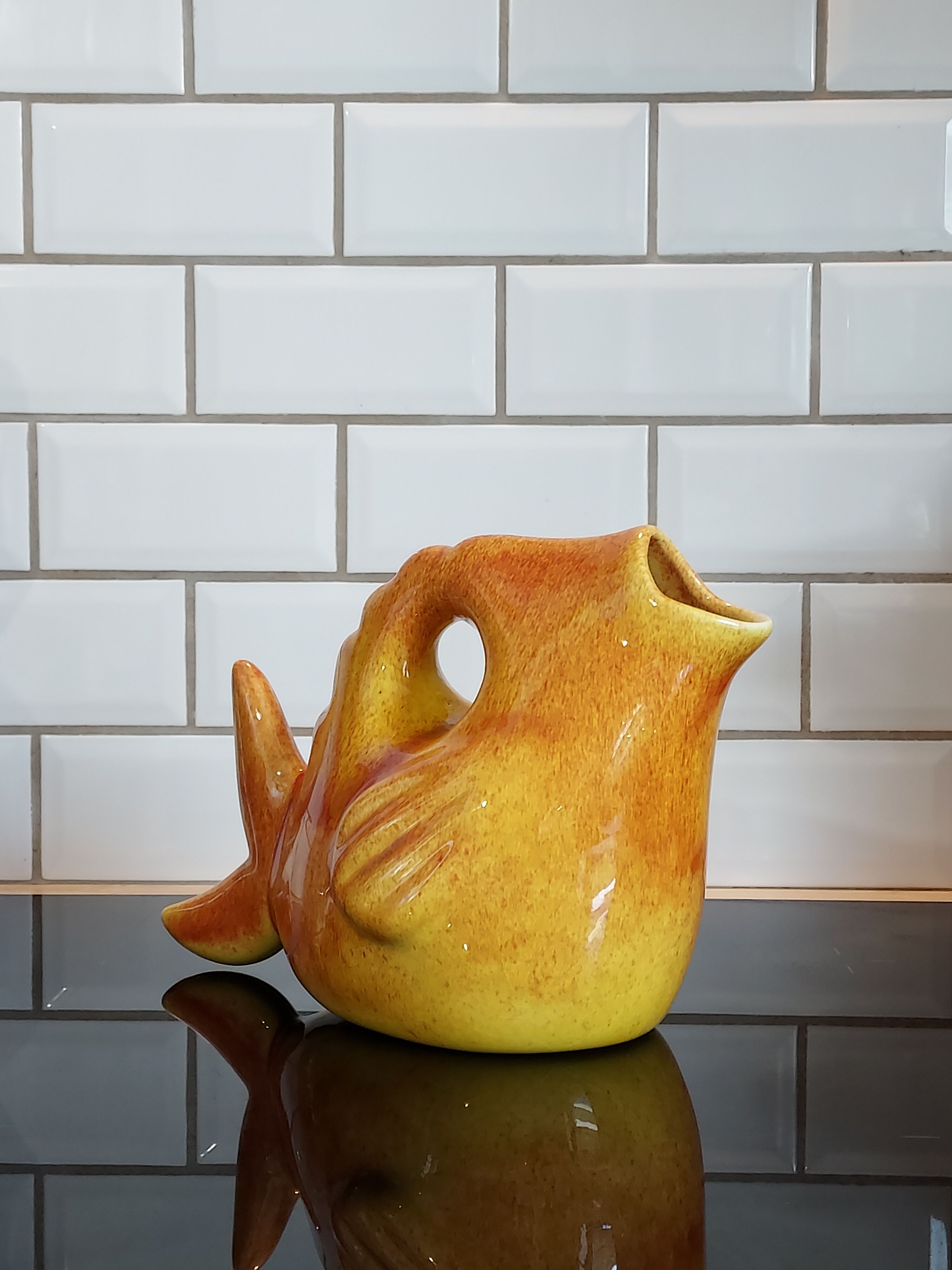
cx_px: 476
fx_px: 880
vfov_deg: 71.6
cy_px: 635
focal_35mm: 24
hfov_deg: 56.8
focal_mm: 4.6
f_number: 1.8
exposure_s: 1/60
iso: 200
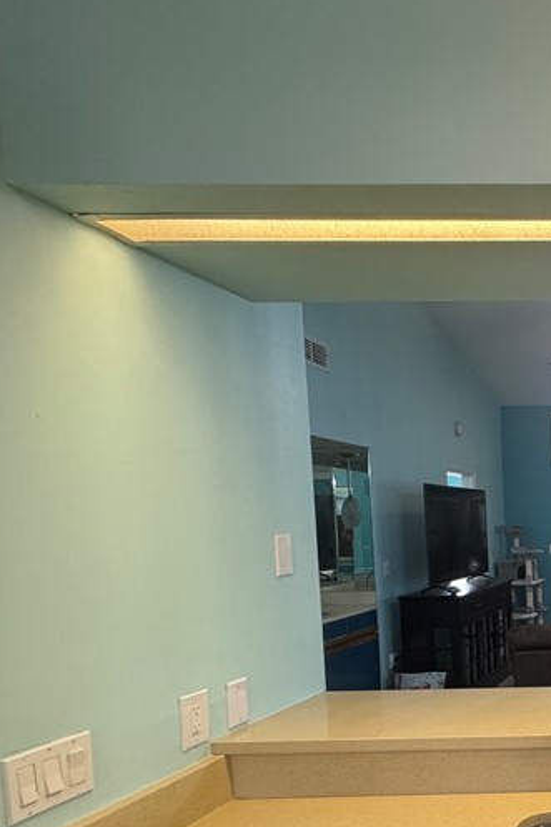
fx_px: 689
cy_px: 577
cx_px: 719
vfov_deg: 59.9
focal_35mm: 30
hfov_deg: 32.5
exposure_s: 1/120
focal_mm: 2.22
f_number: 2.2
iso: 200
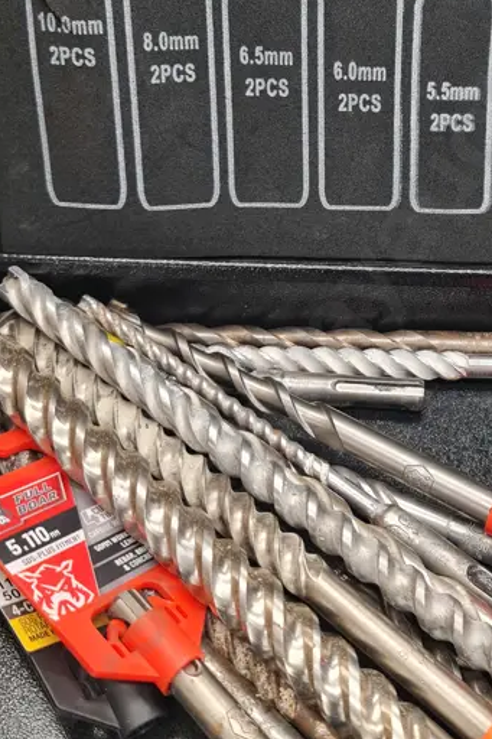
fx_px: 1067
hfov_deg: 25.6
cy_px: 273
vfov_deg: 37.9
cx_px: 378
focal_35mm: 52
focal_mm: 7
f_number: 1.8
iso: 80
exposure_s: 1/120
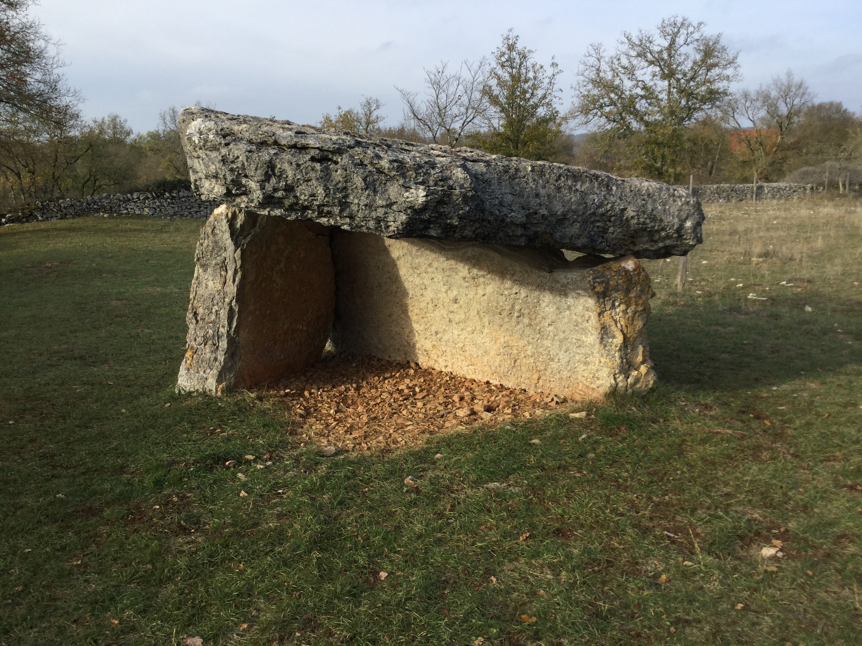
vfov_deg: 45.4
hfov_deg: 58.4
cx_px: 431
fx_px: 772
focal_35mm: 31
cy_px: 323
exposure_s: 1/500
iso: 25
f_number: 2.4
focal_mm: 3.3
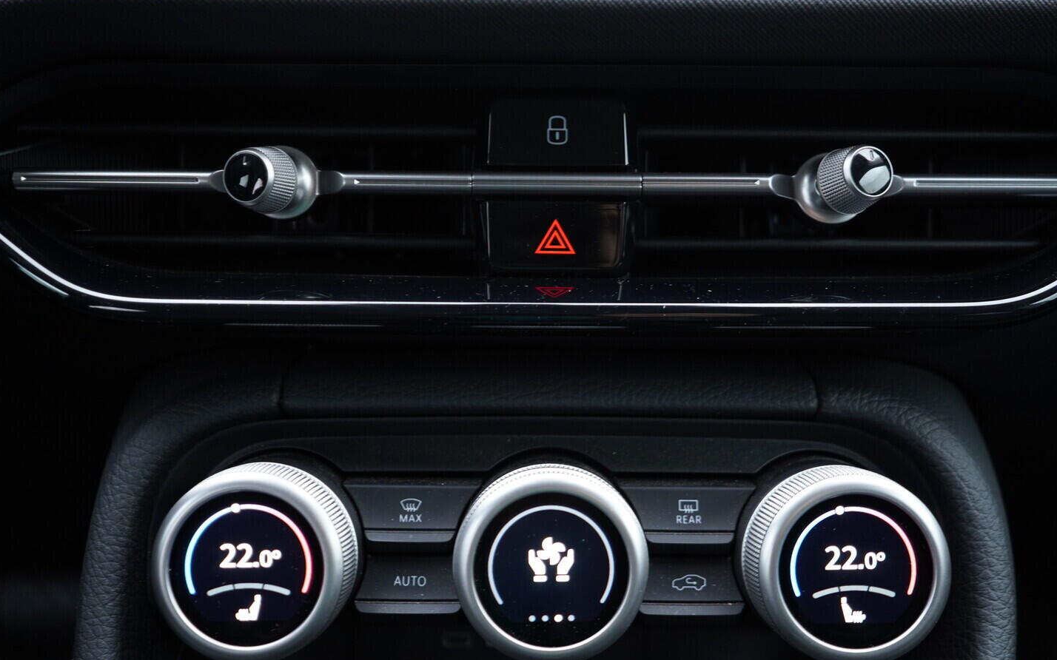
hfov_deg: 52.8
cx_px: 529
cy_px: 349
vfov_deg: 34.4
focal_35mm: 37
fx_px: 1066
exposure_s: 1/40
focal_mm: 24
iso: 320
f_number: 2.8
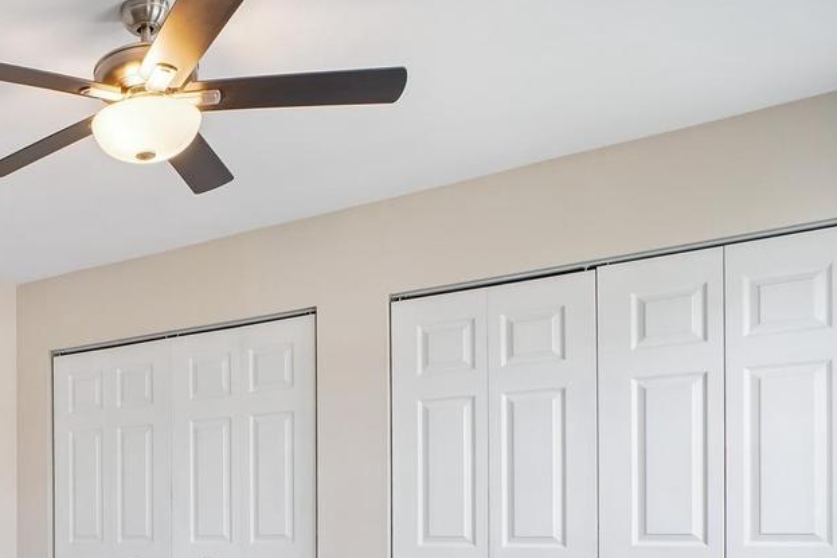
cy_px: 519
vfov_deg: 32.8
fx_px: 887
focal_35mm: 38
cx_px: -28
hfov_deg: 42.5
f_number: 8
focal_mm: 11
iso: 500
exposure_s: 1/20
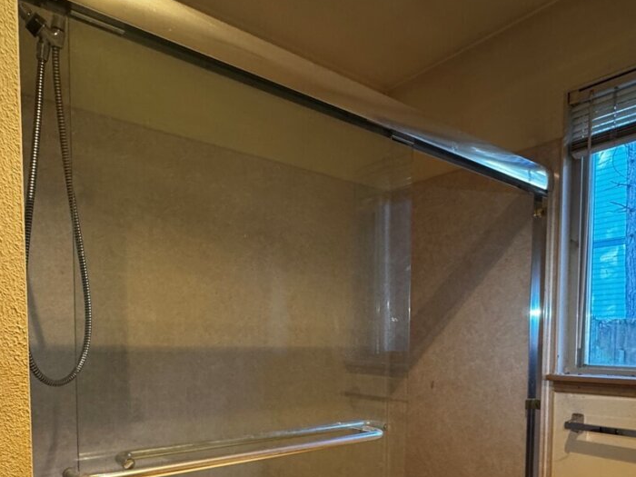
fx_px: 514
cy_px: 377
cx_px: 327
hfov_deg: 63.4
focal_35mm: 28
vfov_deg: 47.2
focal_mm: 2.22
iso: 320
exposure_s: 1/60
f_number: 2.2
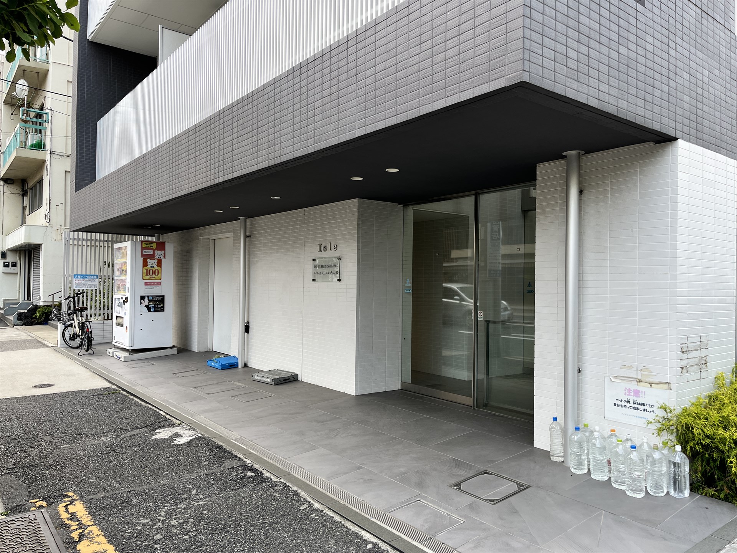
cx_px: 368
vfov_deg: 53.1
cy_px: 276
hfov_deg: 67.3
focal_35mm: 26
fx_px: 554
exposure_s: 1/504
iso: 50
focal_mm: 5.1
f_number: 1.6
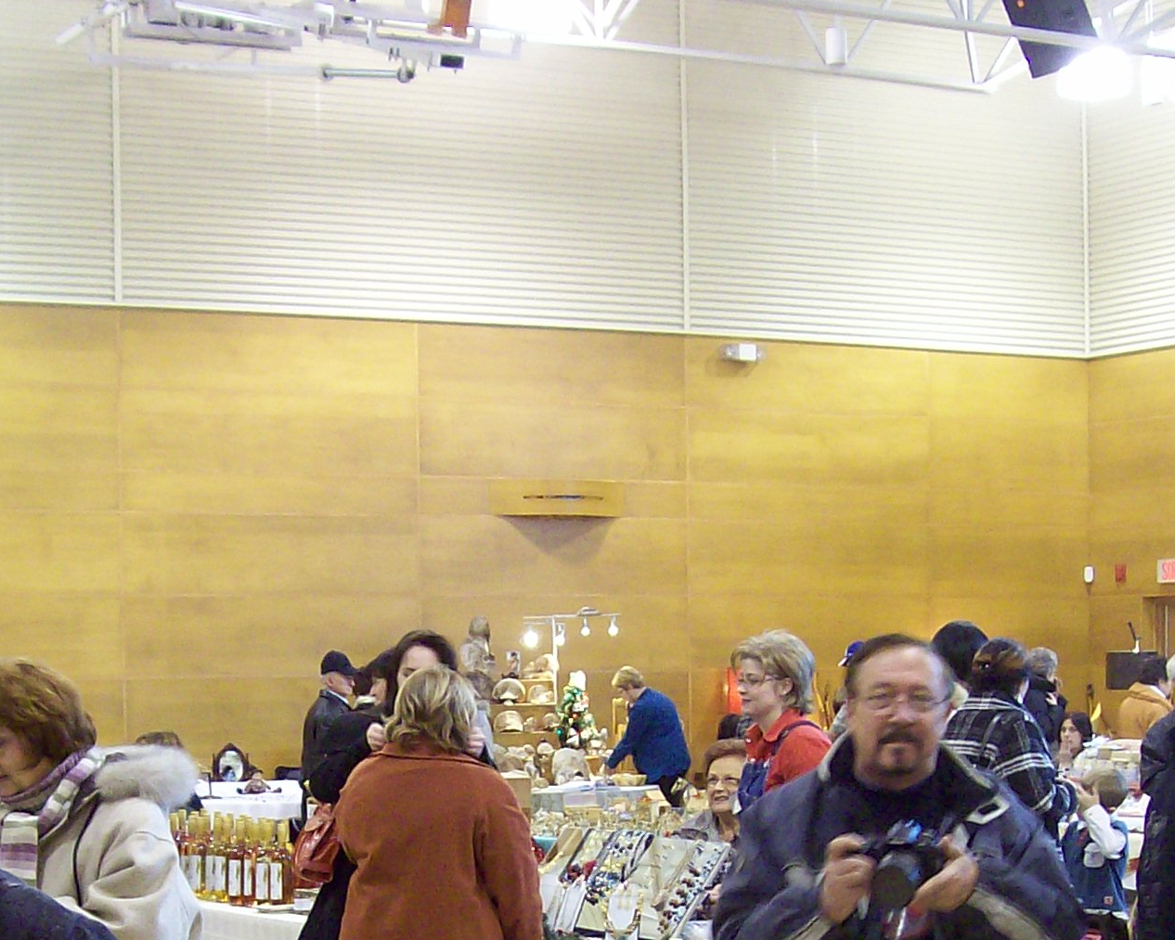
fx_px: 2747
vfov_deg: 19.0
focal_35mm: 79
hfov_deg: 24.0
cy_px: 879
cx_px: 411
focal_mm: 6
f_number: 2.7
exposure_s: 1/14.5
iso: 160
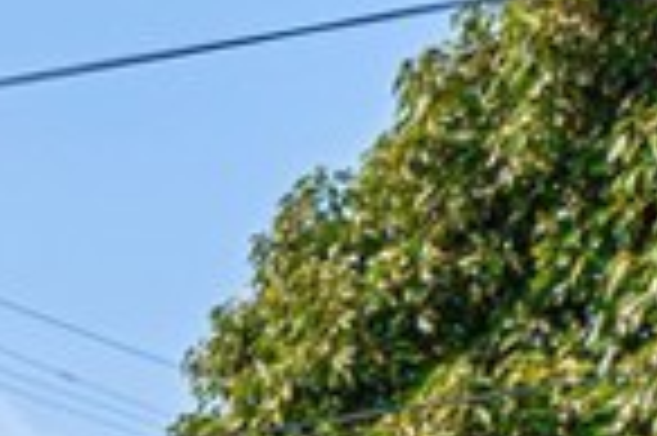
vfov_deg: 11.0
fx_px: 1914
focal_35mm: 105
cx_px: -148
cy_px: 1047
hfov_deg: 18.4
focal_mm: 10
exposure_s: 1/200
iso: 100
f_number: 7.1
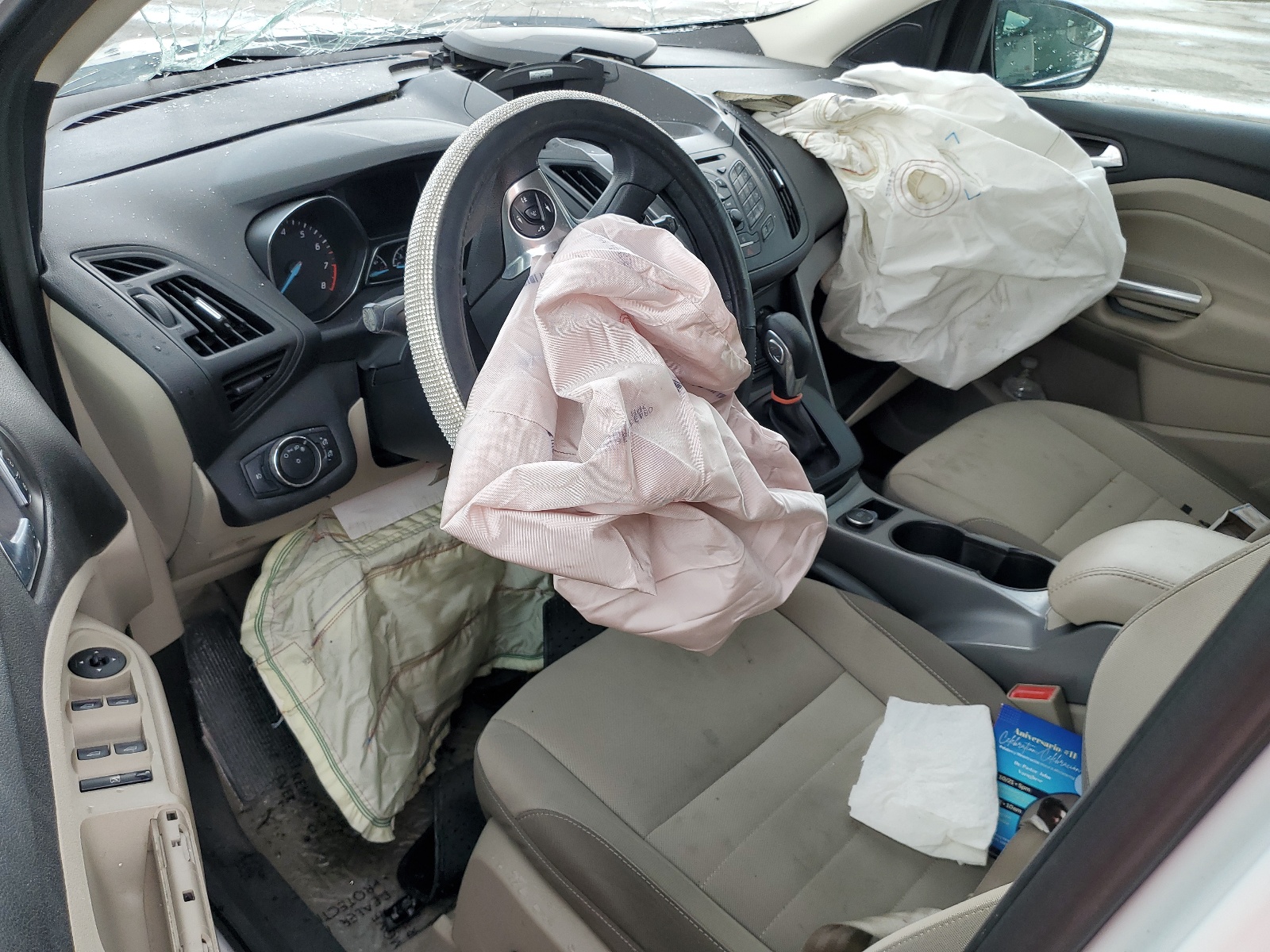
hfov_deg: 67.3
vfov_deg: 53.1
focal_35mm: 26
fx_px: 954
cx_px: 635
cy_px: 476
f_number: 1.5
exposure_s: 1/263
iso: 50
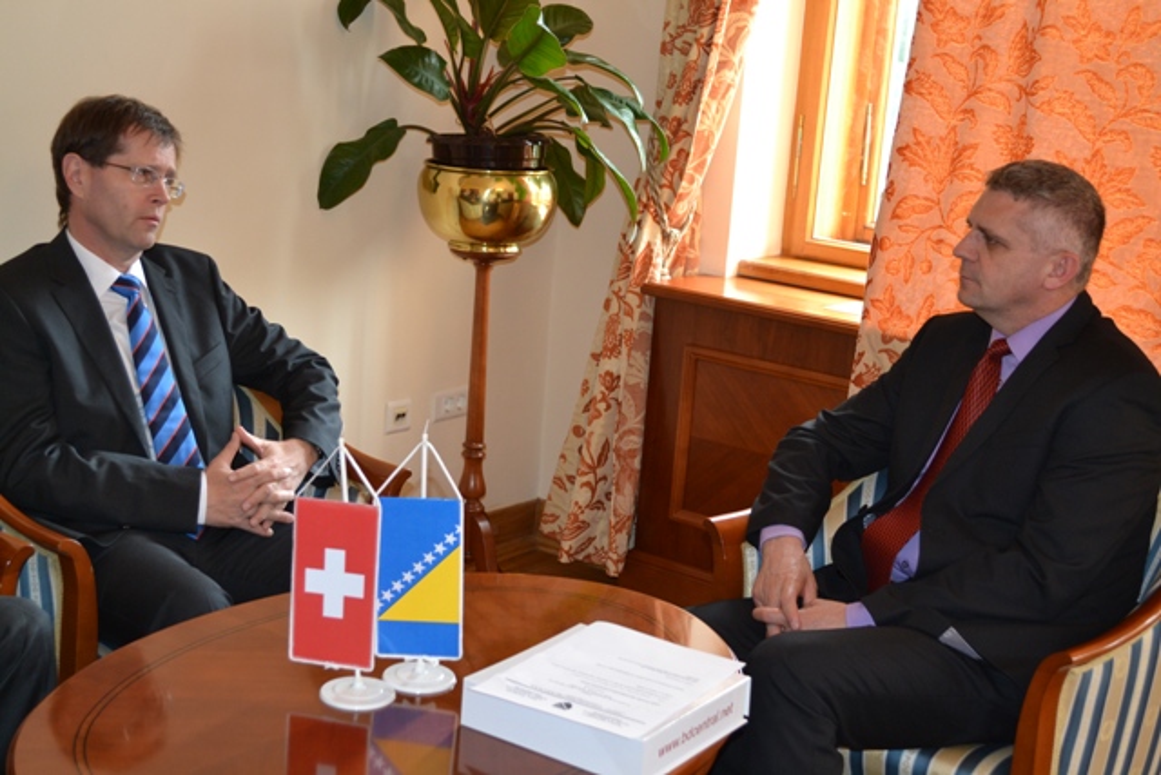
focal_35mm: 51
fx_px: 1645
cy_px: 388
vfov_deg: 26.5
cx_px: 580
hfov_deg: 38.9
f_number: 5
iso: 560
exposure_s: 1/60
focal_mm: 34
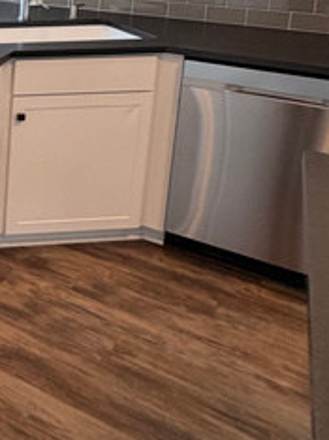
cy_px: 15
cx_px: -201
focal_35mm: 46
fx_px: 584
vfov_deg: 37.5
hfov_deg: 23.2
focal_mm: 2.22
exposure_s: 1/120
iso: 320
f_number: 2.2
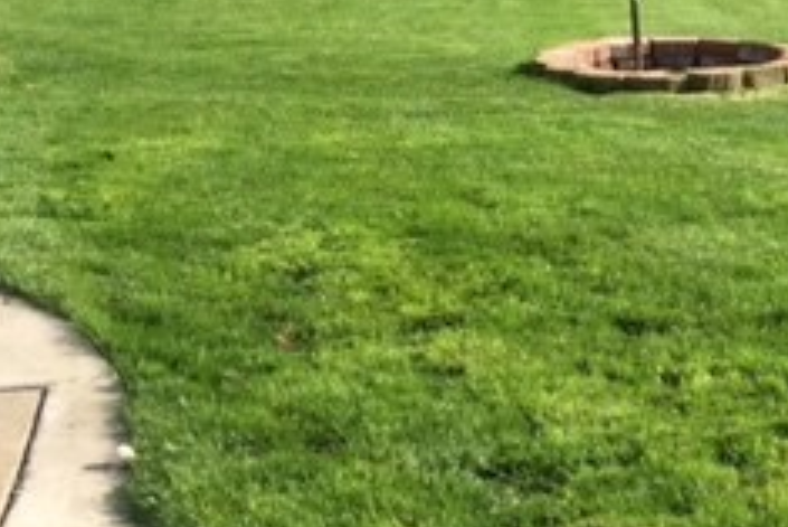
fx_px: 1796
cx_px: 842
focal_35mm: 82
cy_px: 84
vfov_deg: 16.5
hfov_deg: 23.4
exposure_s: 1/989
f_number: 2.2
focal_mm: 4.15
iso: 32
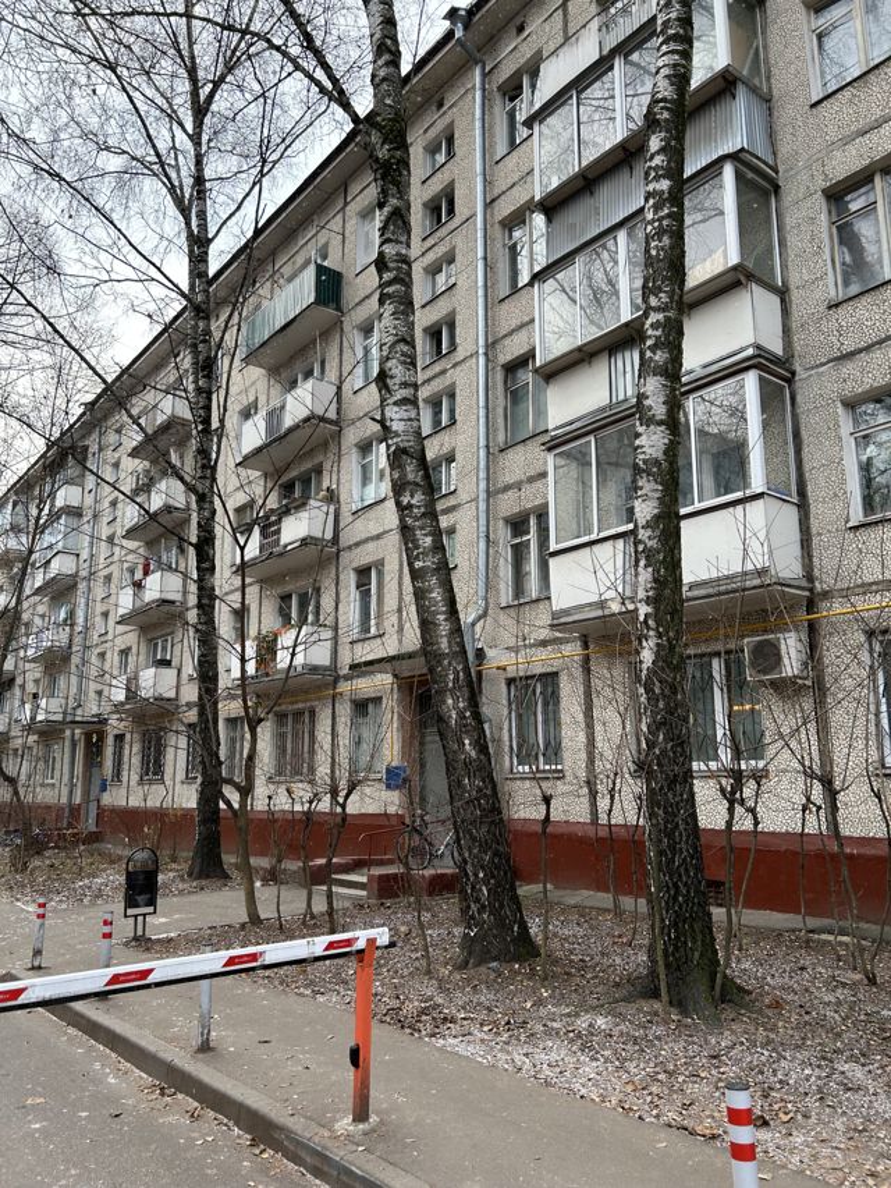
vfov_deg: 67.3
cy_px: 594
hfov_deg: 53.1
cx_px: 446
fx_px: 892
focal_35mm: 26
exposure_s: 1/166
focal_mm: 5.7
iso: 50
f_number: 1.5
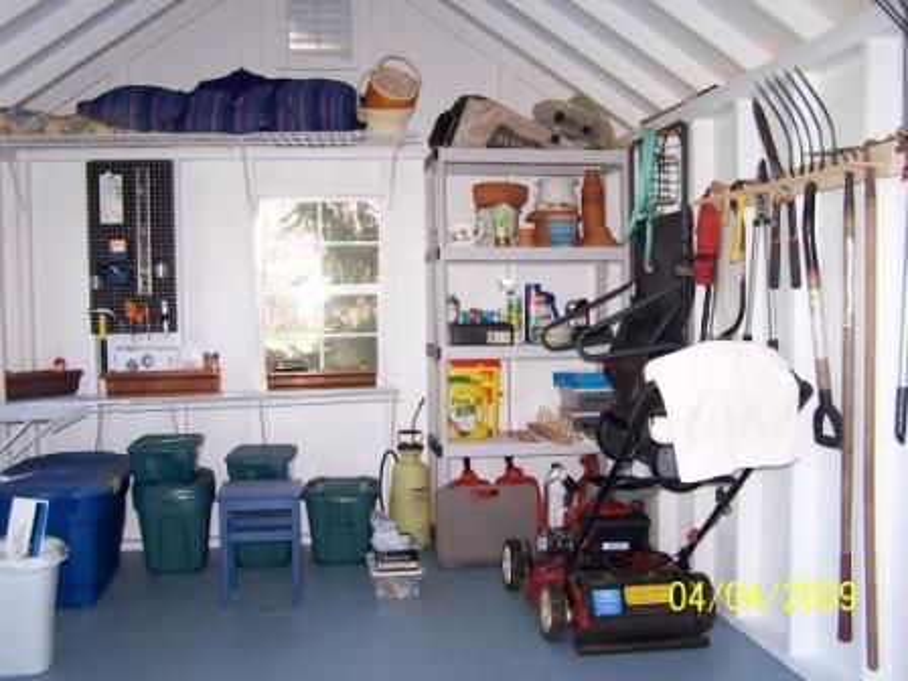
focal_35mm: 38
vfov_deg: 37.7
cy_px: 340
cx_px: 454
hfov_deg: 49.0
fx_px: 997
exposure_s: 1/60
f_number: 2.8
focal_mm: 6.3
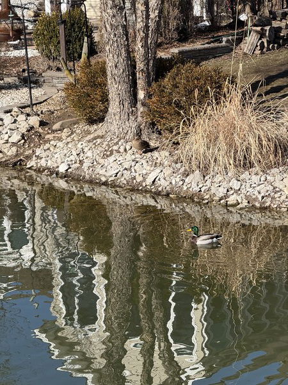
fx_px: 1331
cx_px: 144
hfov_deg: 12.3
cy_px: 192
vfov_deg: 16.4
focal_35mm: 120
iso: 50
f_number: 2.8
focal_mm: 15.66
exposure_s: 1/990
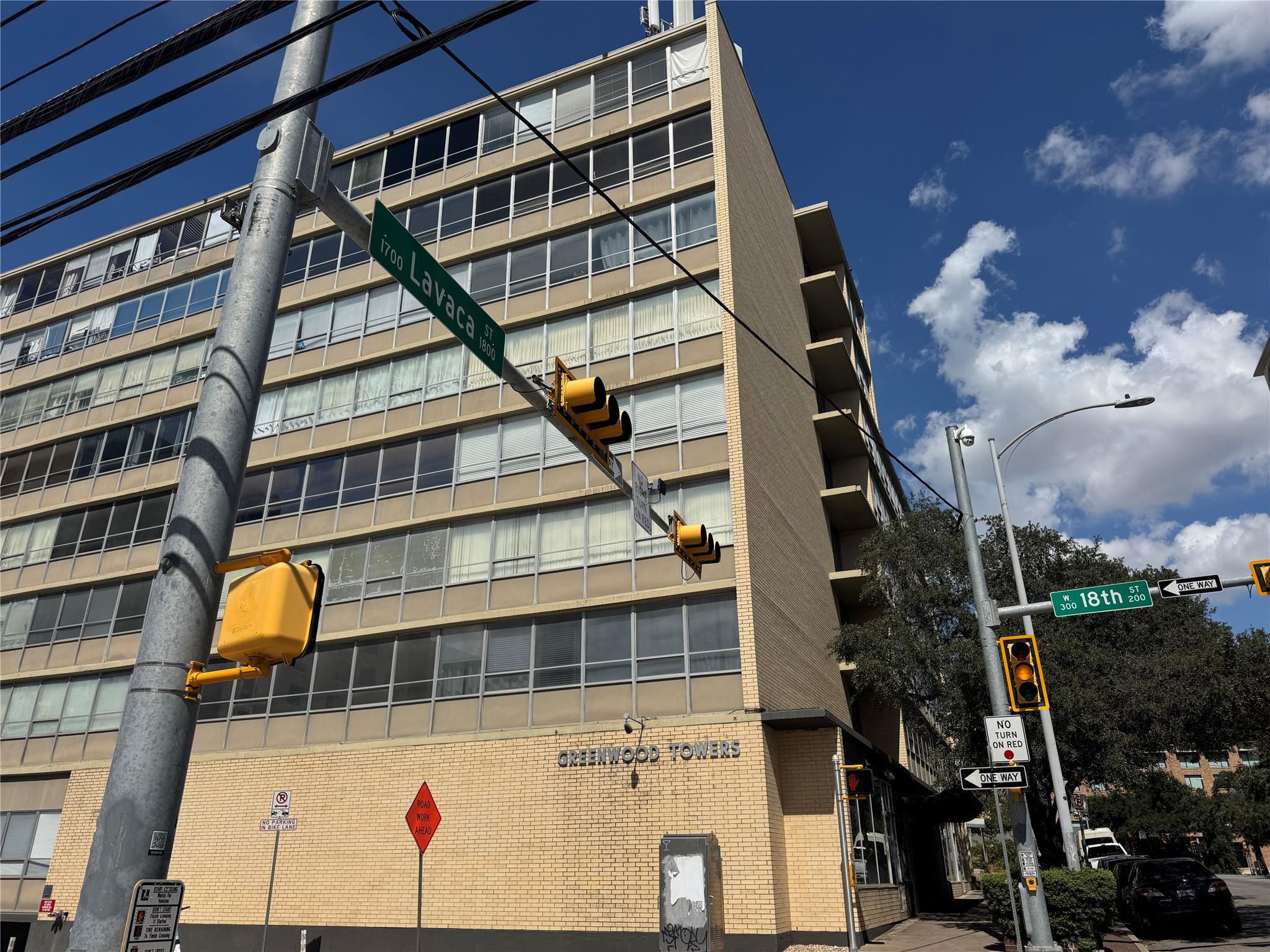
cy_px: 476
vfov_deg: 56.8
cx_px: 635
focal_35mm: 24
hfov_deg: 71.6
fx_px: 881
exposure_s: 1/10417
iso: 80
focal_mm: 6.76
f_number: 1.78
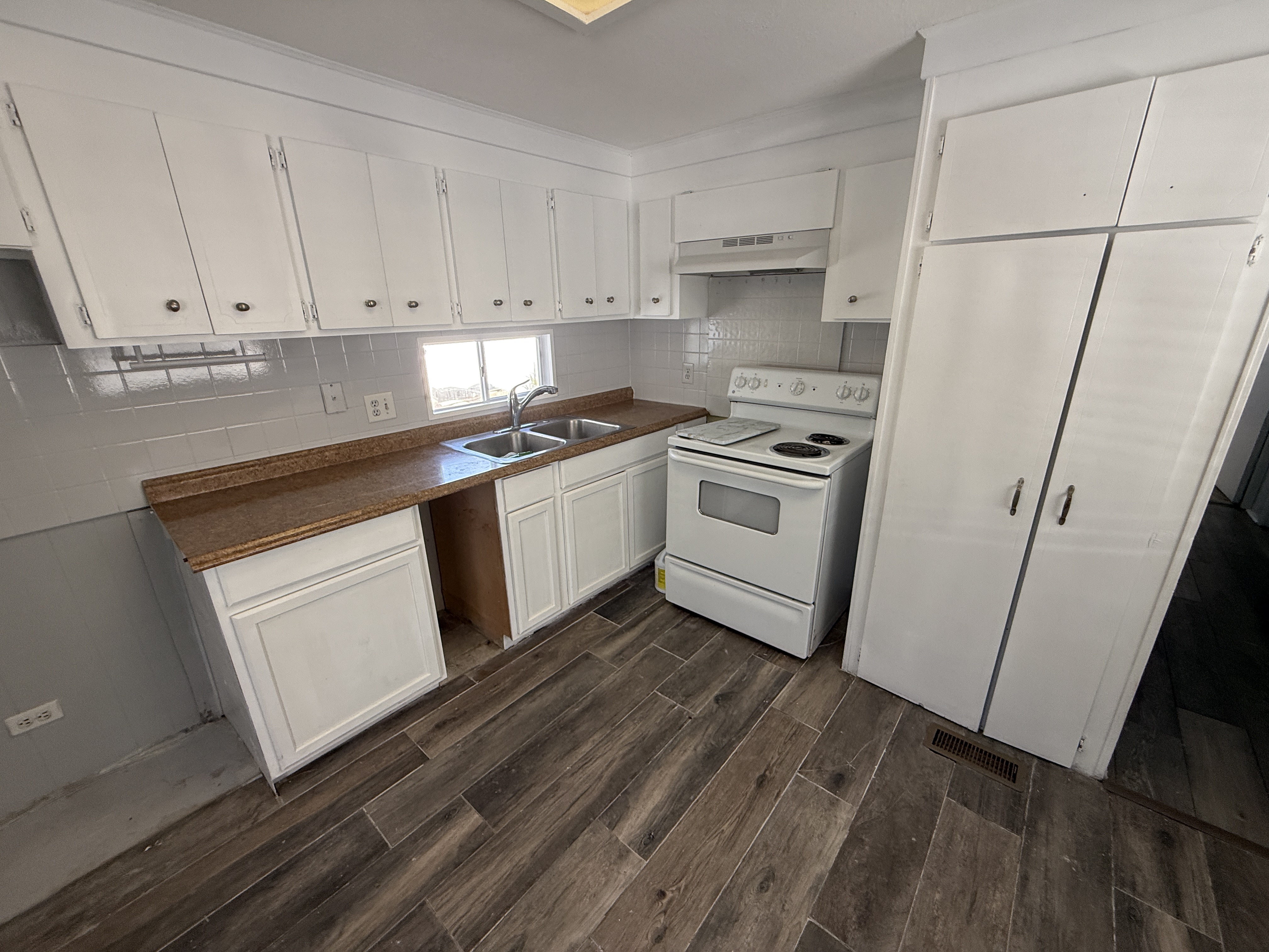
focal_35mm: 14
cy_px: 476
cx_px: 634
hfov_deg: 102.1
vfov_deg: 85.7
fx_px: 513
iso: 125
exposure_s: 1/120
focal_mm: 2.22
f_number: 2.2
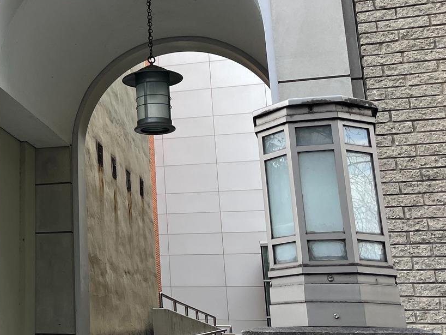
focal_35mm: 65
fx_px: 837
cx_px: -34
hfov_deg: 27.5
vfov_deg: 22.4
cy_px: 91
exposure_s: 1/266
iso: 32
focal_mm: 4.2
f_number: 1.6
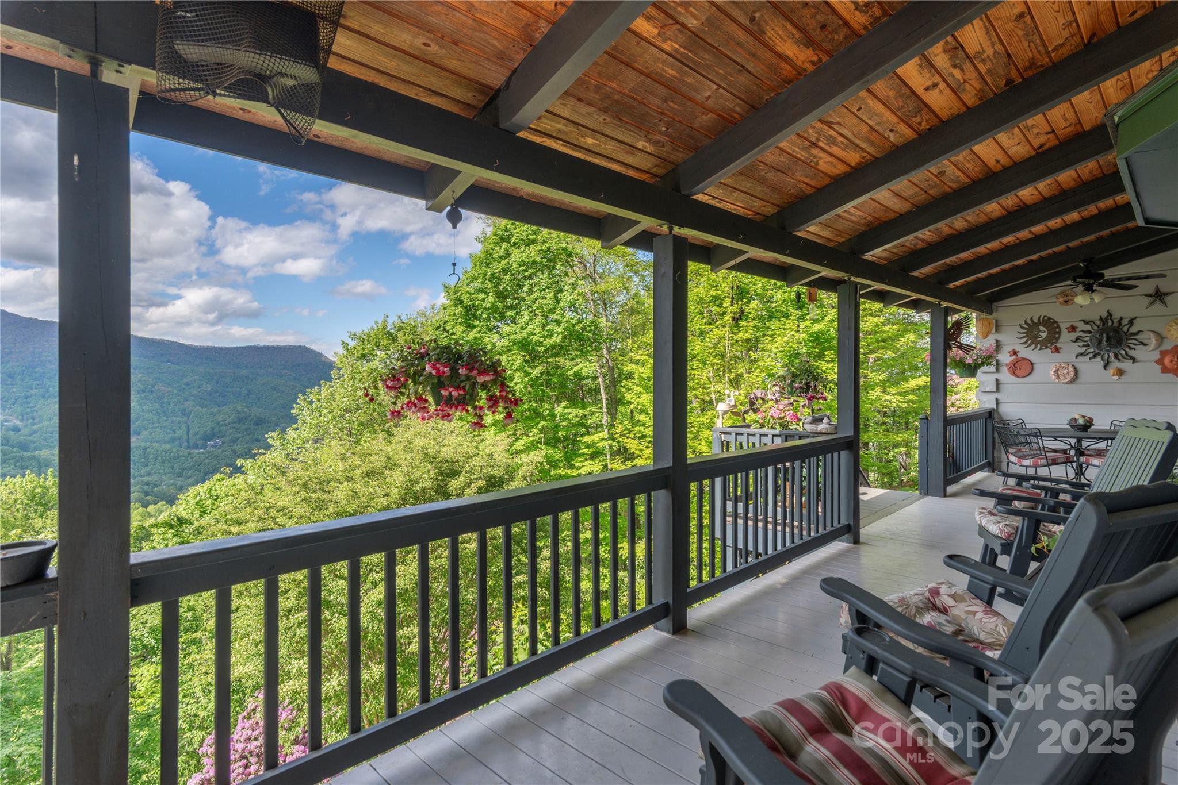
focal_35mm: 17
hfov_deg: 93.3
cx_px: 589
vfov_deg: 70.5
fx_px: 556
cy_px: 392
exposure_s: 1/1000
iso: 320
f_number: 7.1
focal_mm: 17
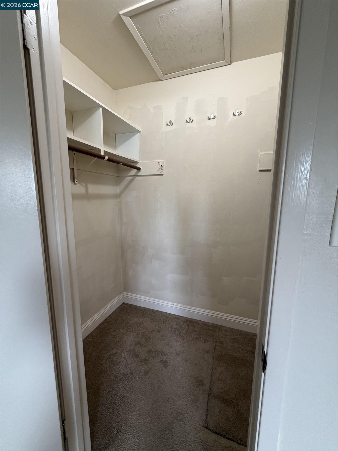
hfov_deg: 85.7
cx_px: 169
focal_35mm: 14
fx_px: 182
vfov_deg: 102.1
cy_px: 226
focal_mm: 2.22
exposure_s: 1/60
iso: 200
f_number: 2.2
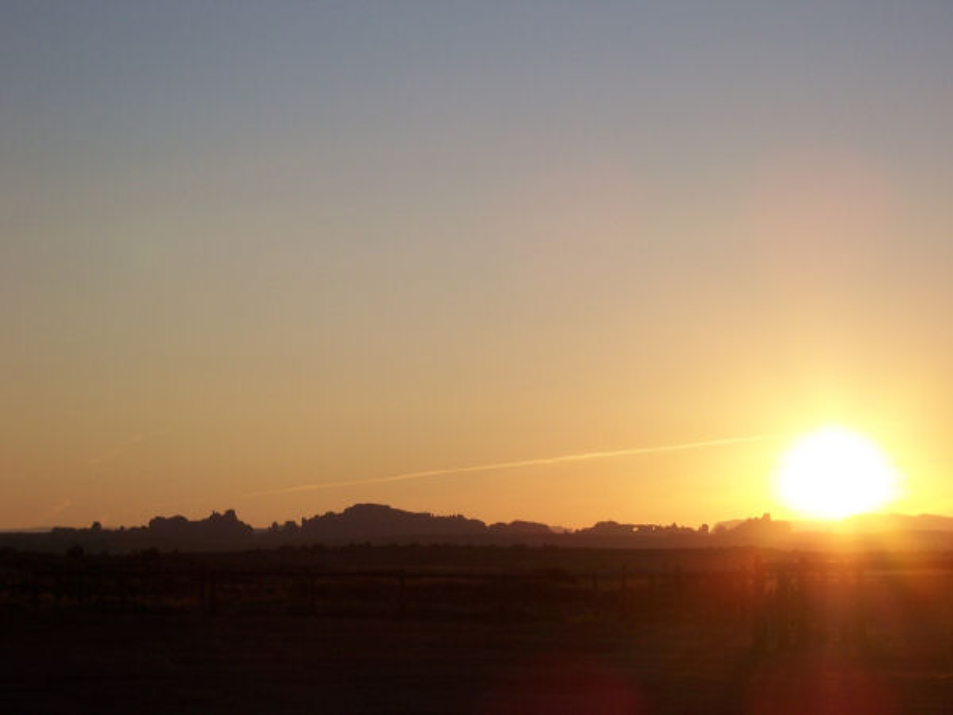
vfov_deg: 13.7
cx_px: 476
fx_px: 2973
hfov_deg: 18.2
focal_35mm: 108
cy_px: 358
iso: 80
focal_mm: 18
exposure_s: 1/750
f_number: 5.6
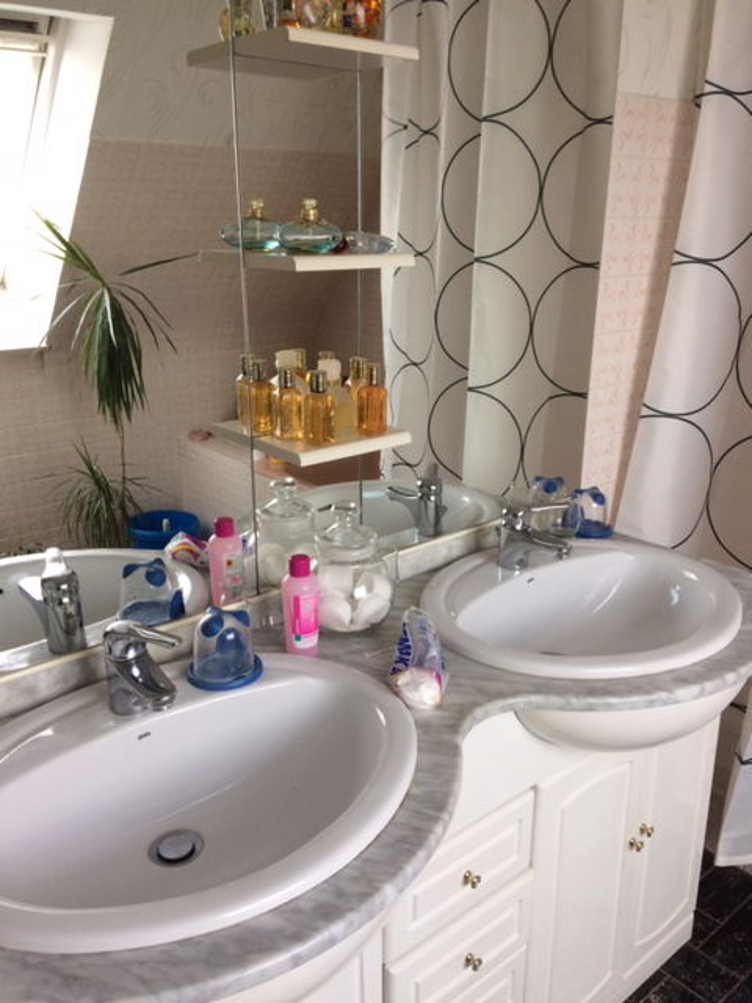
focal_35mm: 29
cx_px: 376
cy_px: 502
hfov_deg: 48.2
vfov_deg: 61.7
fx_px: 840
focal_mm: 4.15
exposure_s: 1/33
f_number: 2.2
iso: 40
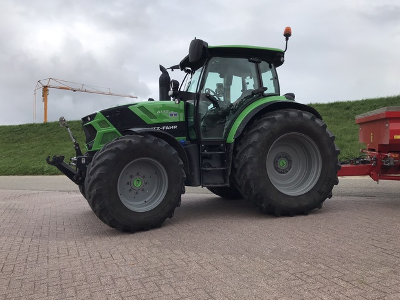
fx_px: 335
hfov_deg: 61.7
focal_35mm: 29
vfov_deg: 48.2
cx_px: 199
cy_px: 145
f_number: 1.8
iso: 20
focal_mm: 3.99
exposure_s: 1/1597
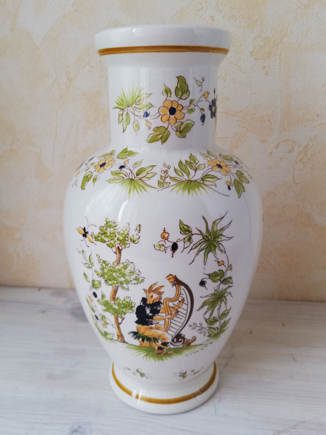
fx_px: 377
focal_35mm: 30
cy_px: 218
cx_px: 163
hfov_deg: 46.8
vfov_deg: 60.0
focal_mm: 3.81
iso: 100
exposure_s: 1/60
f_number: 2.2
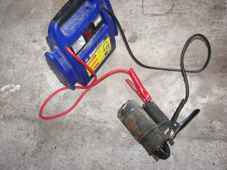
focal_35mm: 36
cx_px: 114
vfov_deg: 39.7
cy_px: 85
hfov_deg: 51.4
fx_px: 236
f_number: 2.8
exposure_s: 1/30
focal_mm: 6
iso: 100
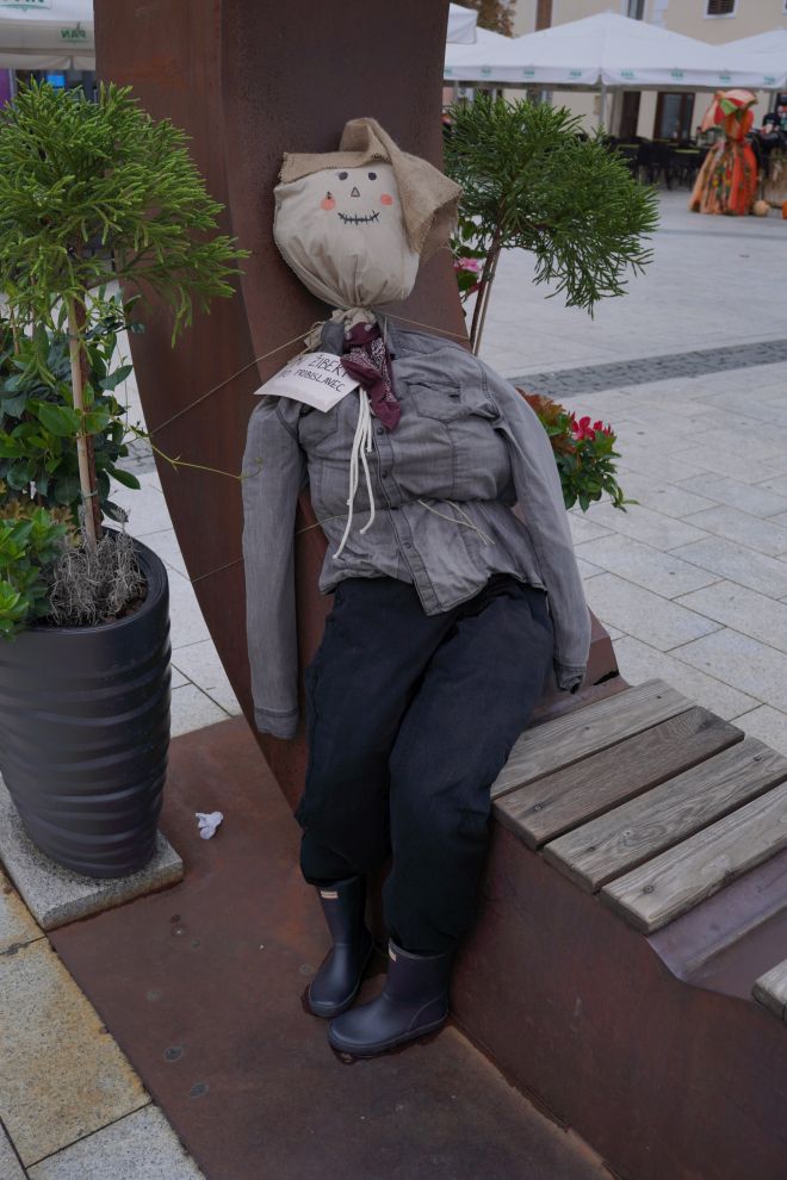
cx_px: 394
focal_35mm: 33
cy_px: 590
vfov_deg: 57.9
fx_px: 1067
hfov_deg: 40.5
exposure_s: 1/200
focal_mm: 21.7
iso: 100
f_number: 4
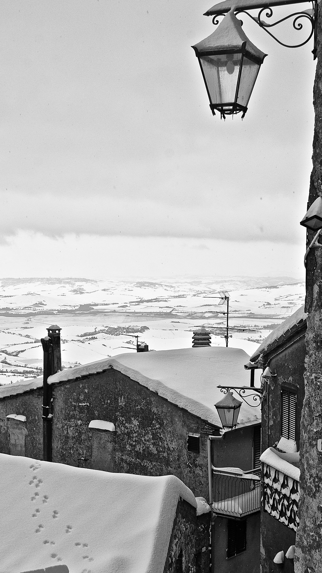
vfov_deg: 34.6
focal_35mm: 61
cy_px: 288
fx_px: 919
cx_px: 155
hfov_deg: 19.9
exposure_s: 1/200
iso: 100
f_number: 7.1
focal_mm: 35
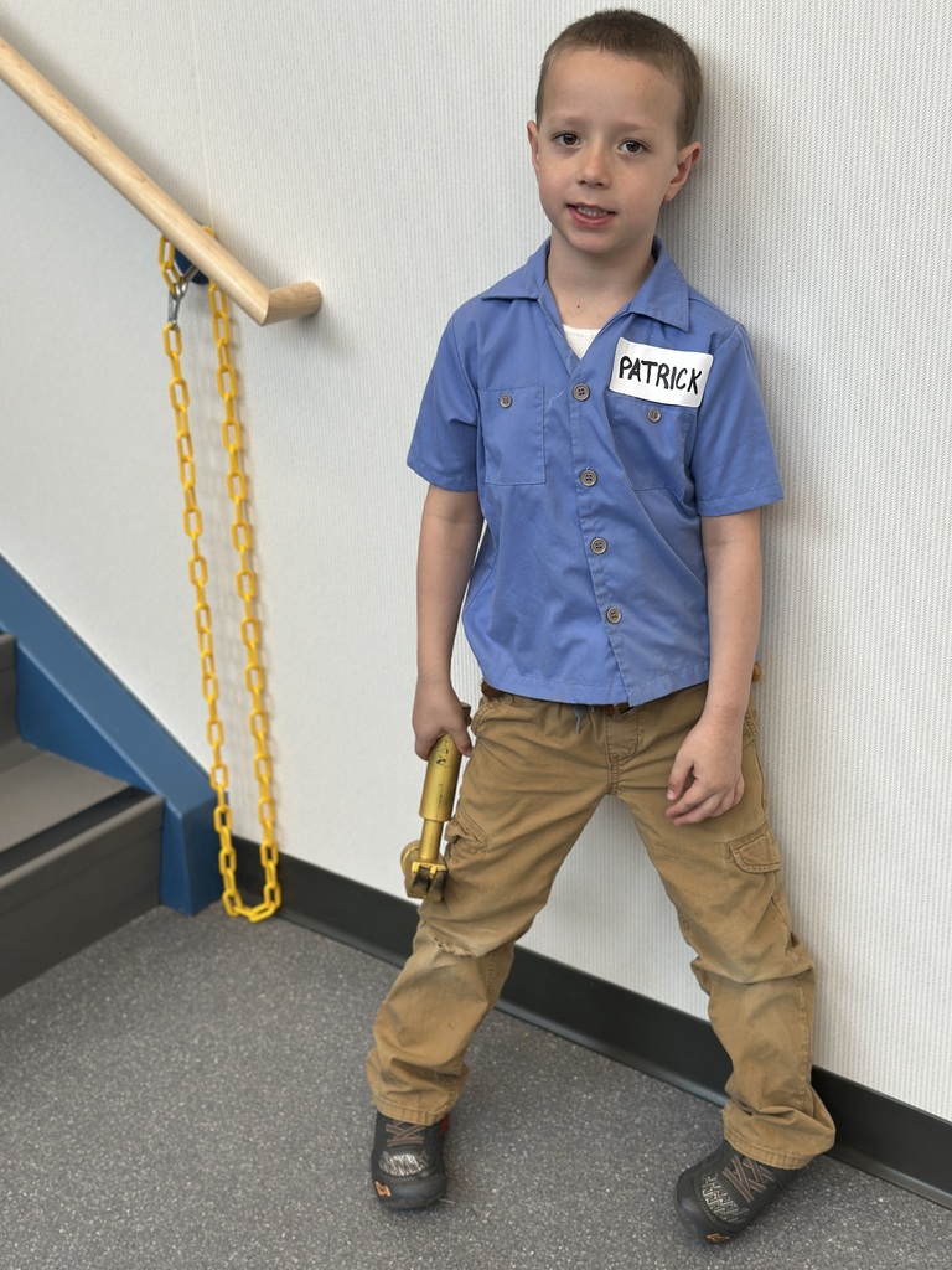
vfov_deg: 39.7
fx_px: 1760
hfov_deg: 30.3
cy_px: 635
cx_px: 476
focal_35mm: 48
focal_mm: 6.86
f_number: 1.78
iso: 80
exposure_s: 1/121
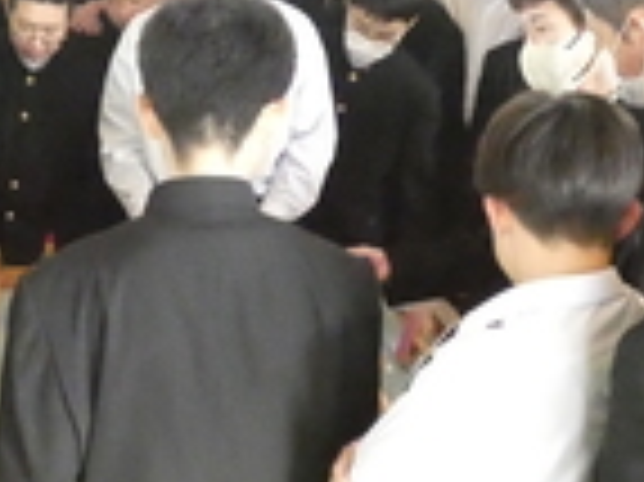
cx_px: 99
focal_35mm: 67
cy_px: 351
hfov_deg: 28.2
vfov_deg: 21.7
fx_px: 1245
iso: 2500
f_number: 2.8
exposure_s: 1/125
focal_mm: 3.6
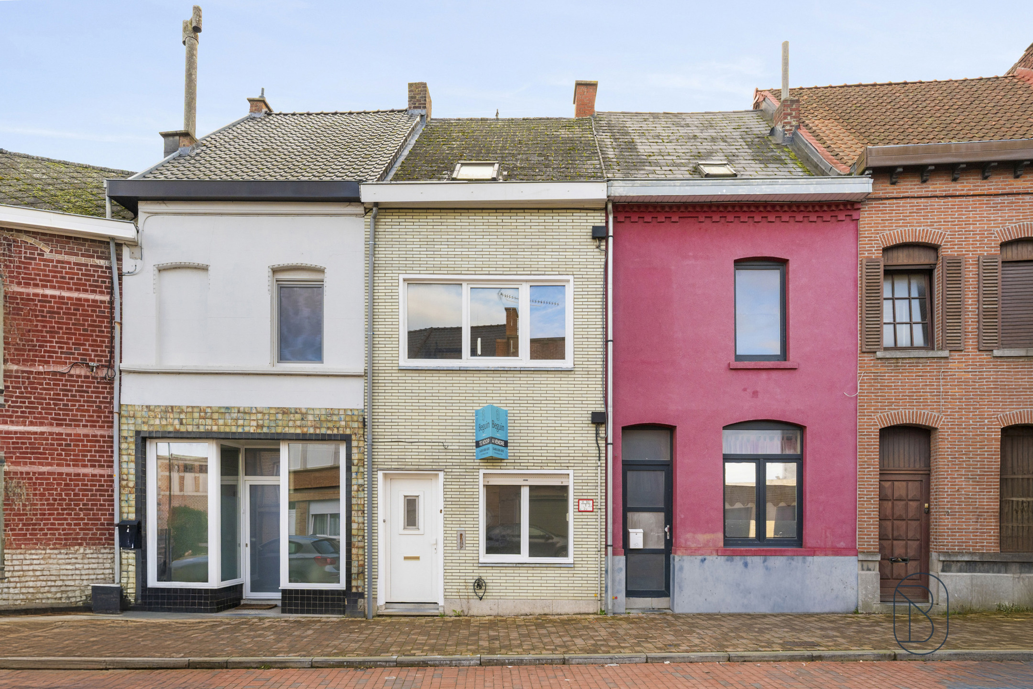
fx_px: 646
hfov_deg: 77.3
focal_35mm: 22
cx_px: 516
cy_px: 344
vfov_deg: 56.1
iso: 400
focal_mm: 22.5
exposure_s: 1/200
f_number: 9
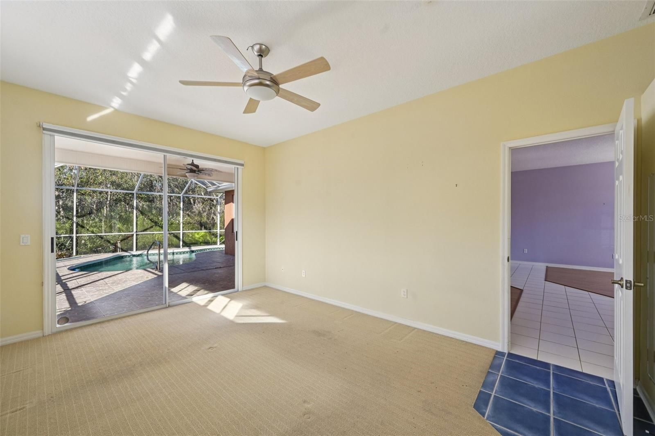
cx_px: 328
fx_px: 255
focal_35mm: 14
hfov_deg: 104.3
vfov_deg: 81.2
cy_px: 218
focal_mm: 14
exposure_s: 1/160
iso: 400
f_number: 8
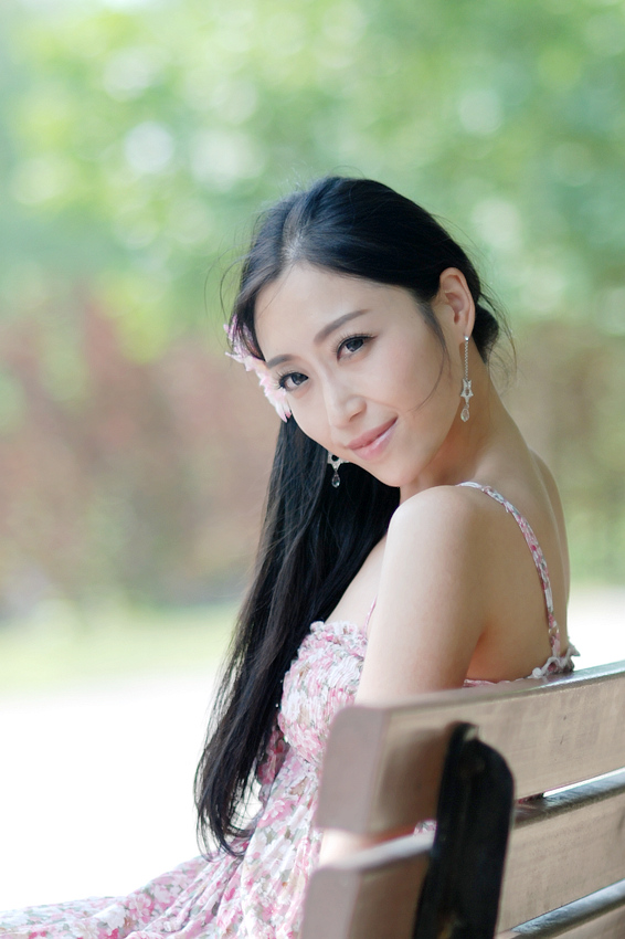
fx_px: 3323
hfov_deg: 10.7
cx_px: 312
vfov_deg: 16.1
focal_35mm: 128
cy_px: 470
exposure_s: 1/640
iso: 100
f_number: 1.8
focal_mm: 85
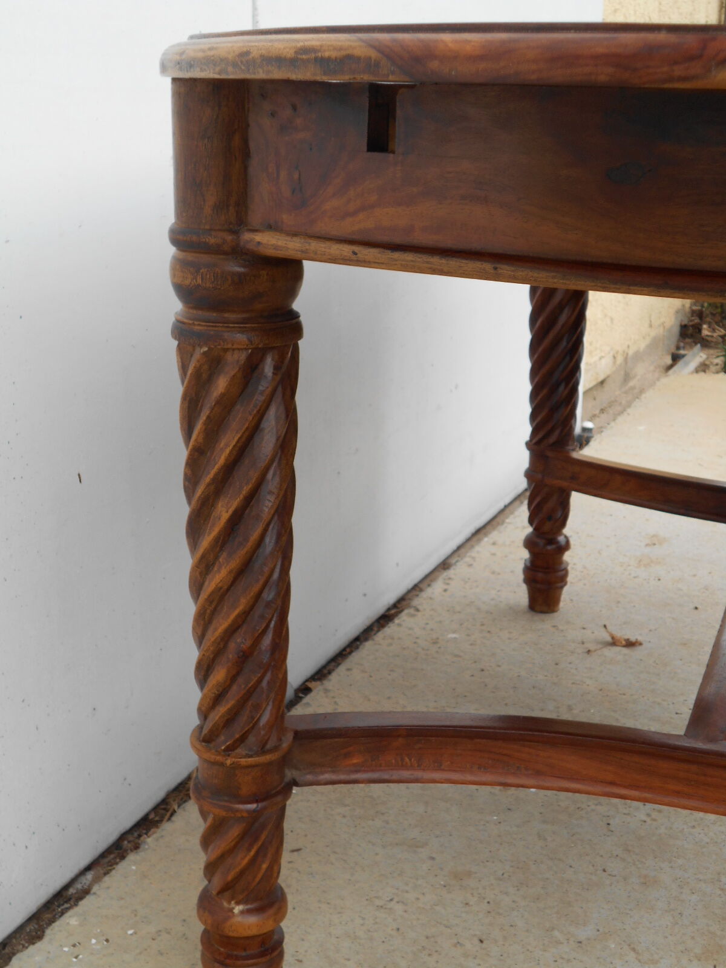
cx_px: 363
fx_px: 1398
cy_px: 484
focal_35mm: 50
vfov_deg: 38.2
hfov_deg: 29.1
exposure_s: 1/80
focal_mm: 8.8
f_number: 4.5
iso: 80
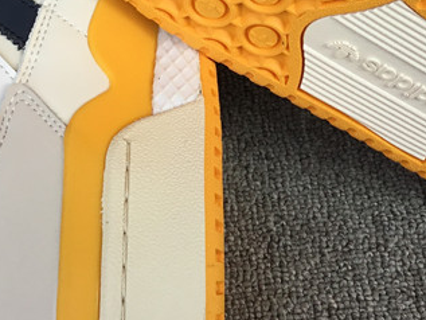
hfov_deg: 22.2
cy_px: -11
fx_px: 1083
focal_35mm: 88
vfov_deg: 16.4
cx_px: 251
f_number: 2.4
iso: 25
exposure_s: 1/512
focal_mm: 3.3
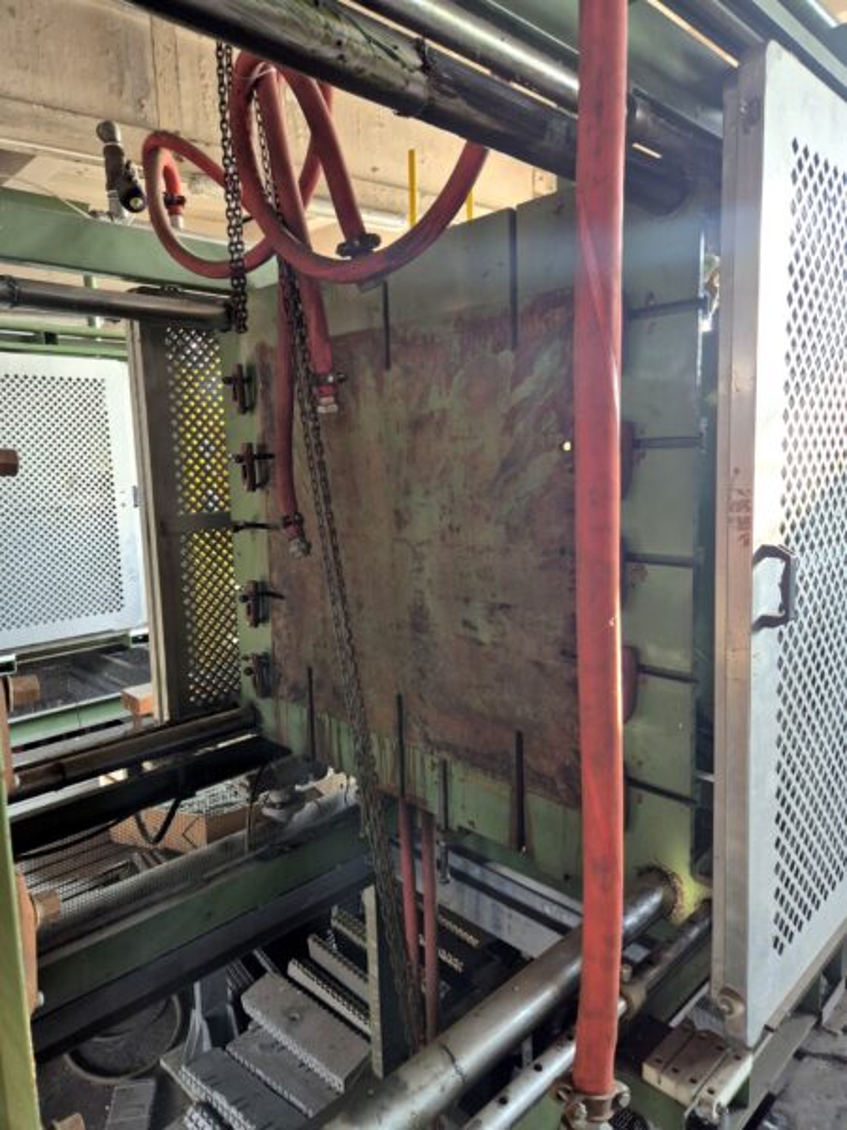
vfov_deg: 73.9
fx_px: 750
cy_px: 565
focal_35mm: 23
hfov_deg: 58.9
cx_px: 424
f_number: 1.8
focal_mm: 5.4
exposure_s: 1/100
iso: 400
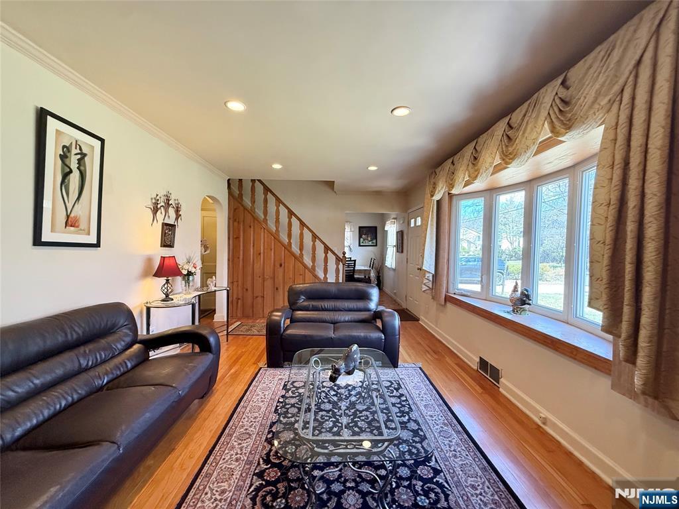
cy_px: 254
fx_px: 275
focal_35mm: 14
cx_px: 340
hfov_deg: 102.1
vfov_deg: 85.7
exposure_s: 1/120
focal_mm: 2.22
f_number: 2.2
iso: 500
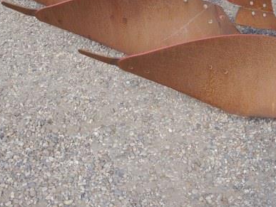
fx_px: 591
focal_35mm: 74
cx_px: 218
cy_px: -57
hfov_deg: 25.9
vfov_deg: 18.6
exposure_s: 1/200
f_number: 5
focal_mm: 14
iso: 160
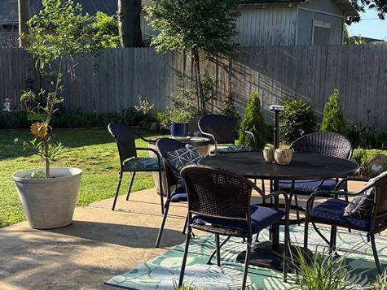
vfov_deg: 26.1
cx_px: 186
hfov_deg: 34.3
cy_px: 160
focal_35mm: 56
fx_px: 627
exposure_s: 1/1420
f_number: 1.6
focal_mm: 5.96
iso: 64
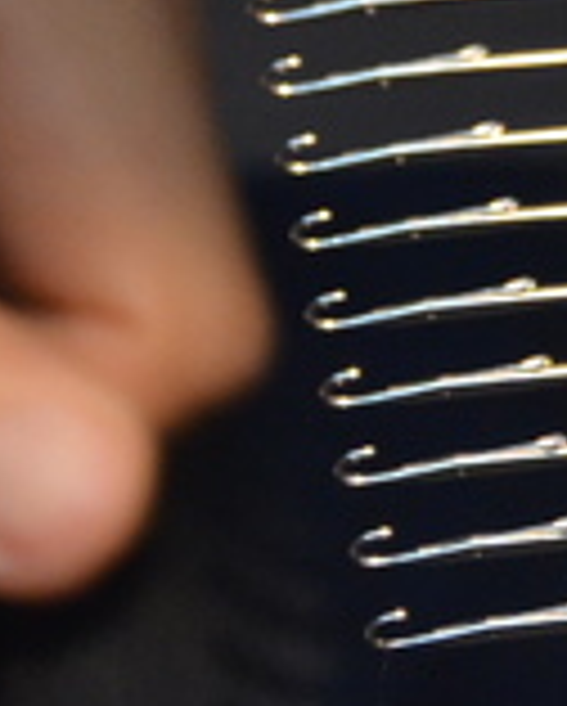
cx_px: 1022
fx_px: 17251
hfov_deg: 1.9
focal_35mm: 824
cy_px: 225
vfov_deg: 2.3
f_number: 5.3
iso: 1000
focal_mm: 90
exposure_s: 1/125
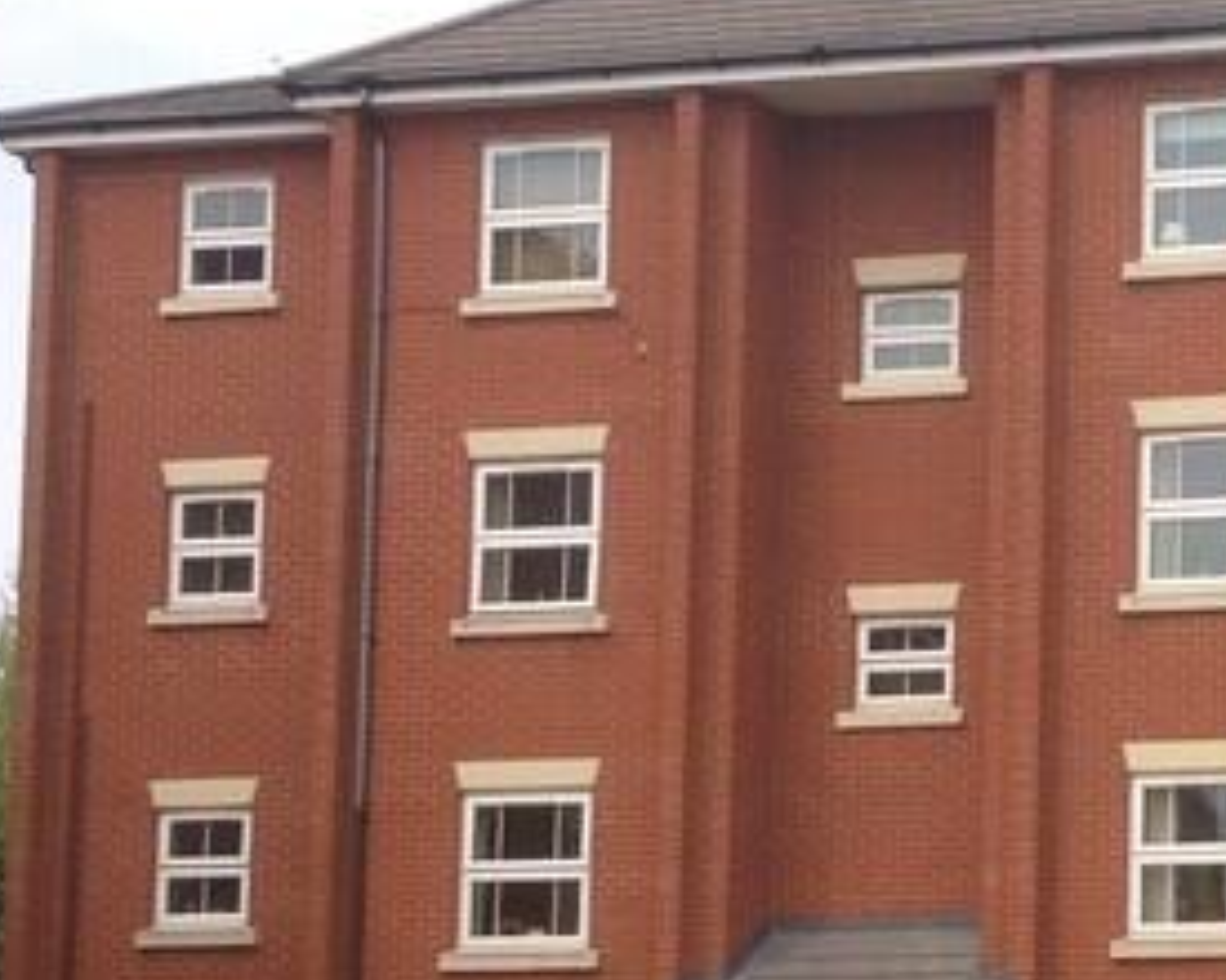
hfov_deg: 15.2
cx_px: 1645
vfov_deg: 12.8
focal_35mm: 120
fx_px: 4354
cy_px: 864
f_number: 2.4
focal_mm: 4.13
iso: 50
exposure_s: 1/1004
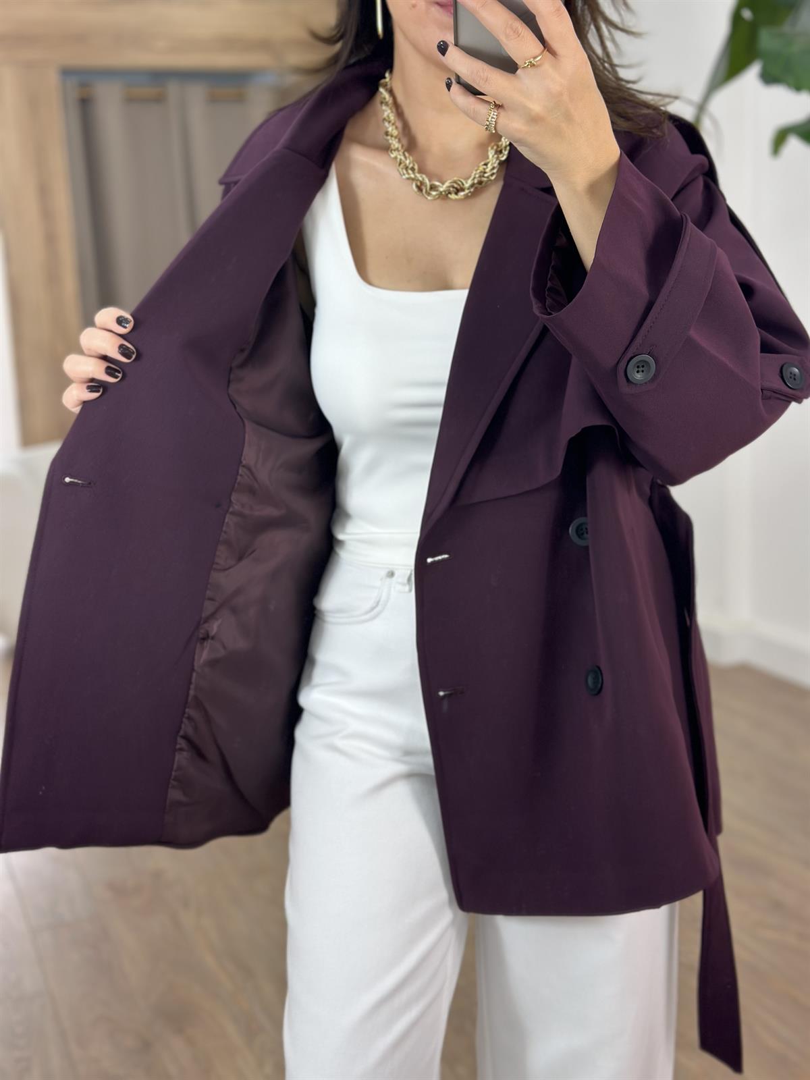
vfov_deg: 39.7
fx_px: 1498
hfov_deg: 30.3
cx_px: 405
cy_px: 540
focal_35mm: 48
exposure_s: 1/127
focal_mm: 6.86
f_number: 1.78
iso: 64
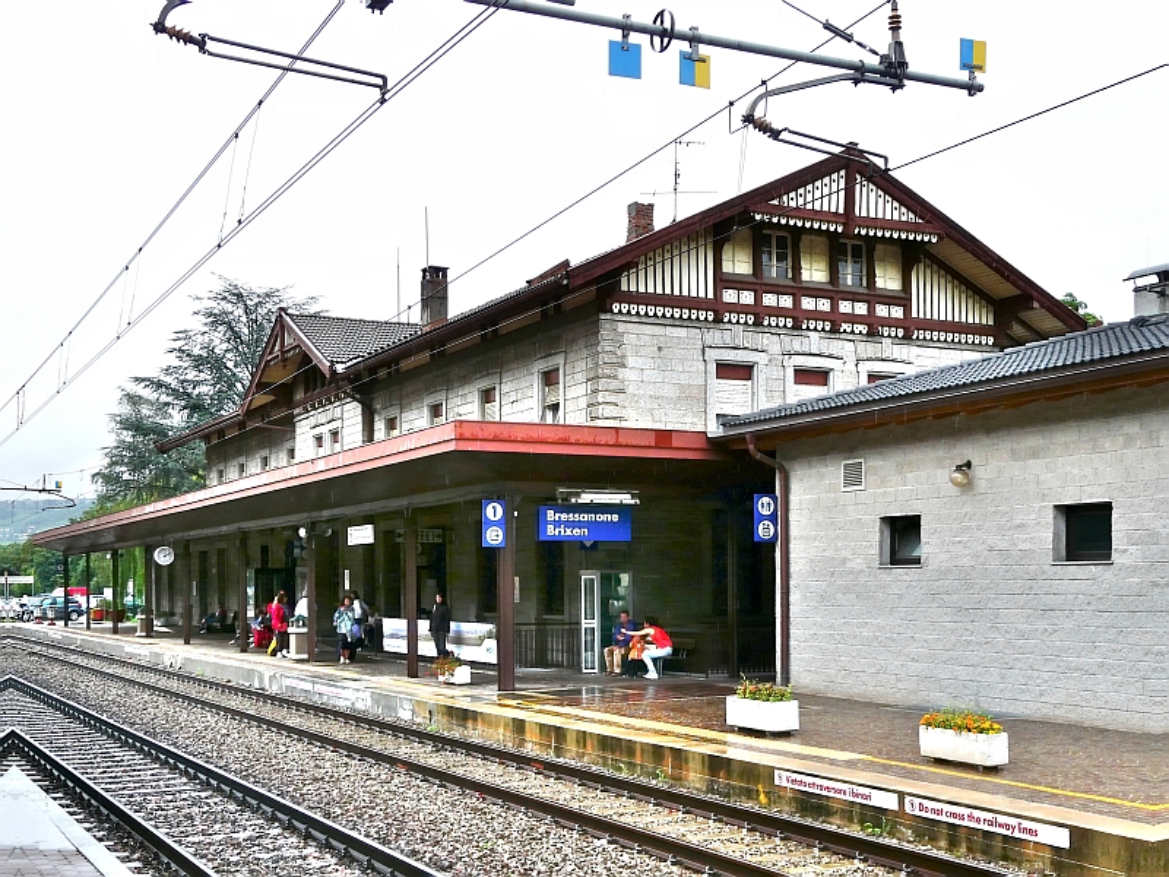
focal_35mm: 44
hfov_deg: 42.9
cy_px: 438
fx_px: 1486
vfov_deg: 32.9
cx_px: 584
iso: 100
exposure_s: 1/250
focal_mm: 7.2
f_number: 4
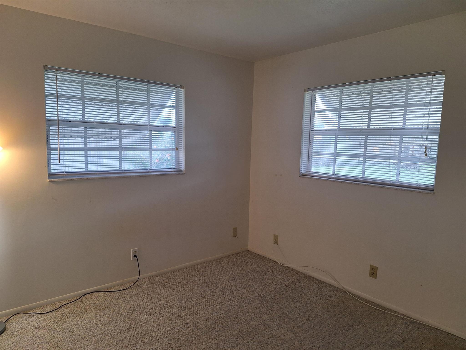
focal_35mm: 23
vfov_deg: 58.9
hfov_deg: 73.9
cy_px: 175
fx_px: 310
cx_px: 233
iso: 40
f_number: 1.8
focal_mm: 5.54
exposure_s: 1/60
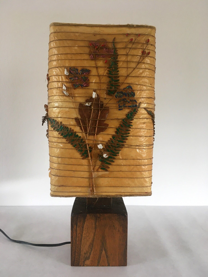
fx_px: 232
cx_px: 104
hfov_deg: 48.2
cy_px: 138
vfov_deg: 61.7
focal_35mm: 29
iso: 80
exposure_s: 1/33
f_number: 2.2
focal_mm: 4.15
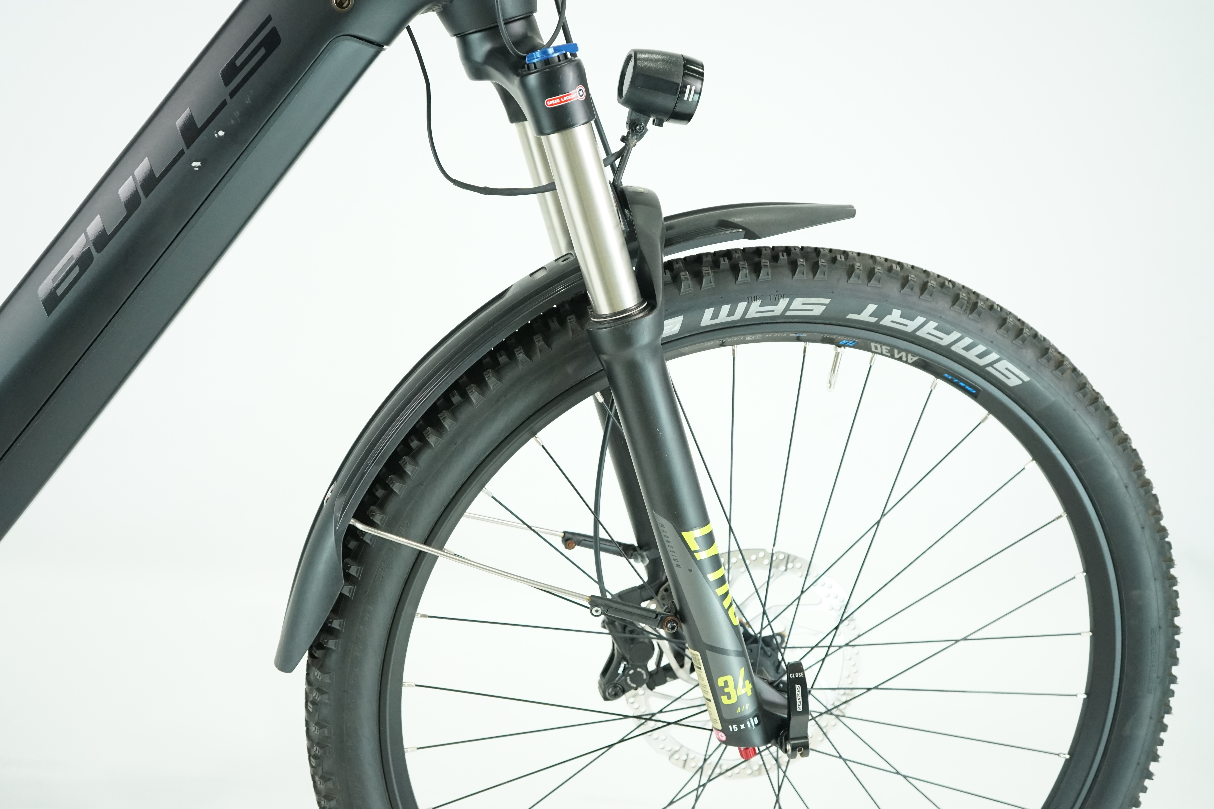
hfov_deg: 47.4
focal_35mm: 41
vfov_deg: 32.6
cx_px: 607
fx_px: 1383
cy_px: 404
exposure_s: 1/200
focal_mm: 41
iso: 2500
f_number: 5
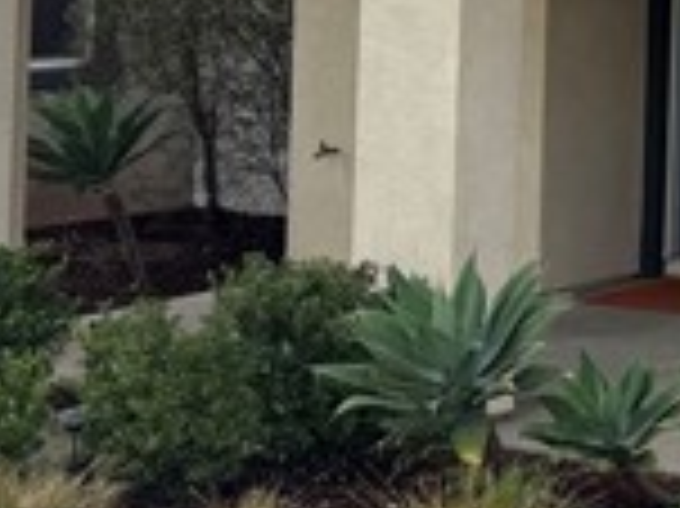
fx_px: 2002
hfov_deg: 15.8
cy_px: -189
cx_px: 1306
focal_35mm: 102
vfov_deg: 13.8
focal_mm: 6.76
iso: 80
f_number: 1.78
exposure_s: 1/3802
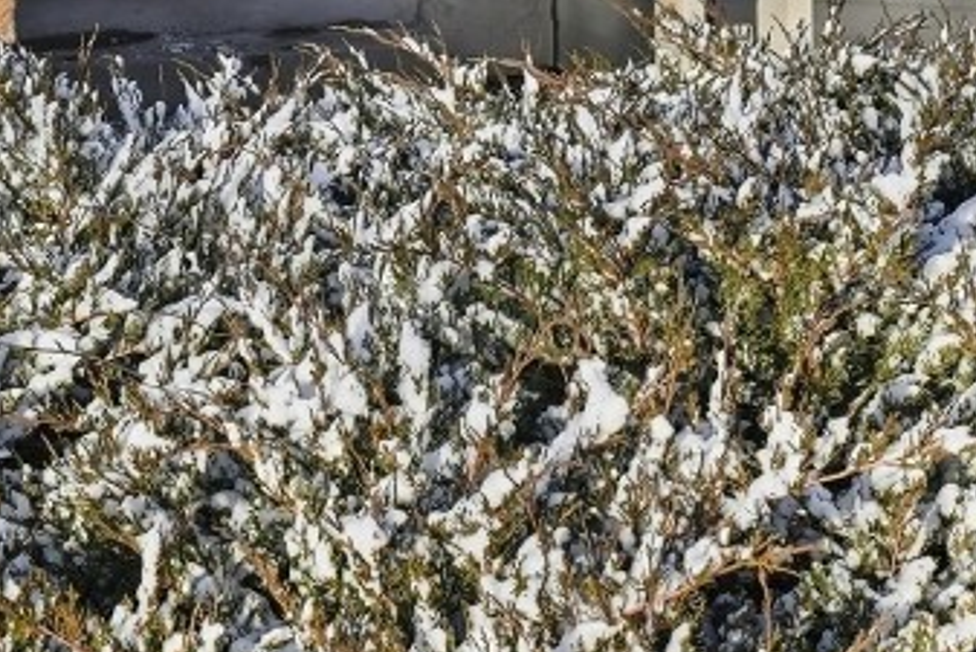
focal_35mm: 82
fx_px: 2224
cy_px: -281
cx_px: 298
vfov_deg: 15.6
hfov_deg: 24.6
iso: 1250
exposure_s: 1/8000
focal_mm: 24
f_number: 6.3
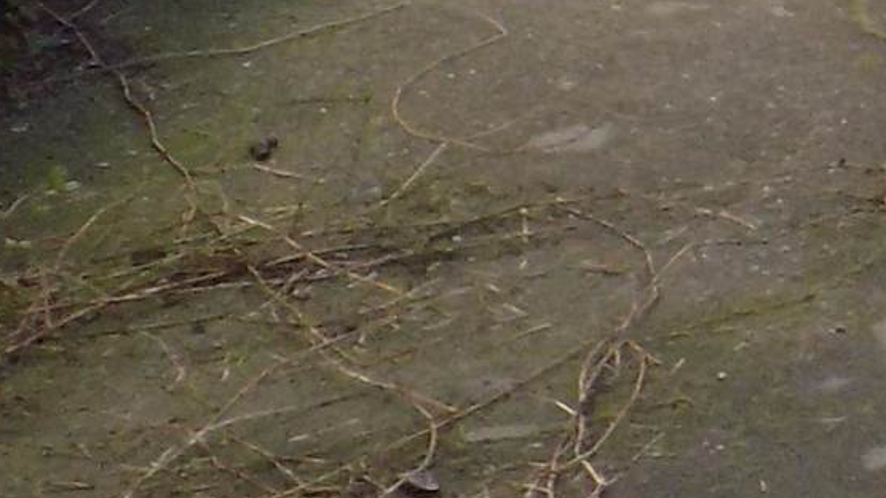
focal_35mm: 181
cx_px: 2380
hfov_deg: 9.9
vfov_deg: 6.4
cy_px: -656
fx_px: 4252
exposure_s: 1/250
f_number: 3.3
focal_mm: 5.3
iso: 140
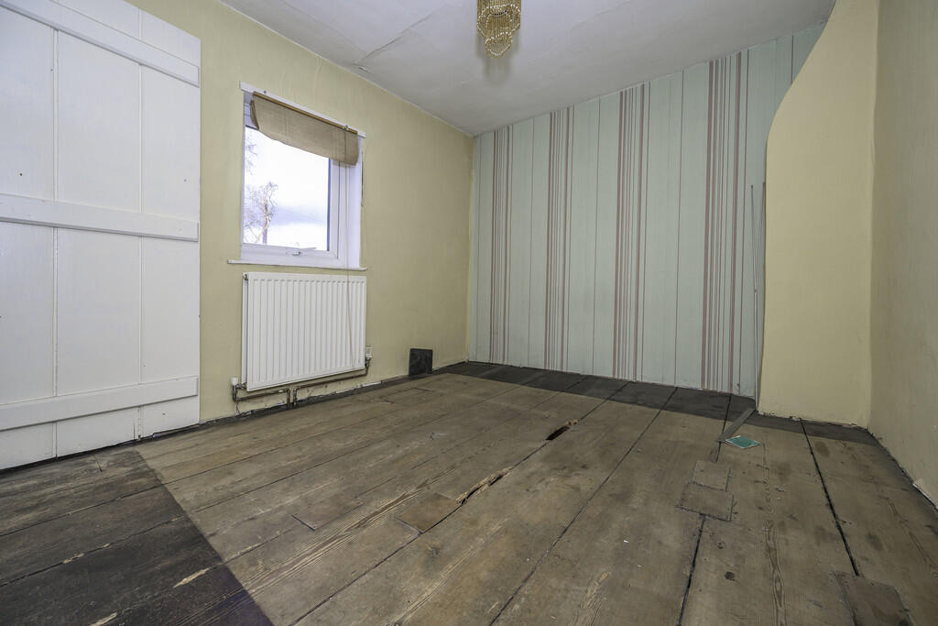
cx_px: 469
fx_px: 365
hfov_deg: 104.2
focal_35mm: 14
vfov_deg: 81.2
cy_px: 313
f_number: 6.3
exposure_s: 1/160
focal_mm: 14
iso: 320
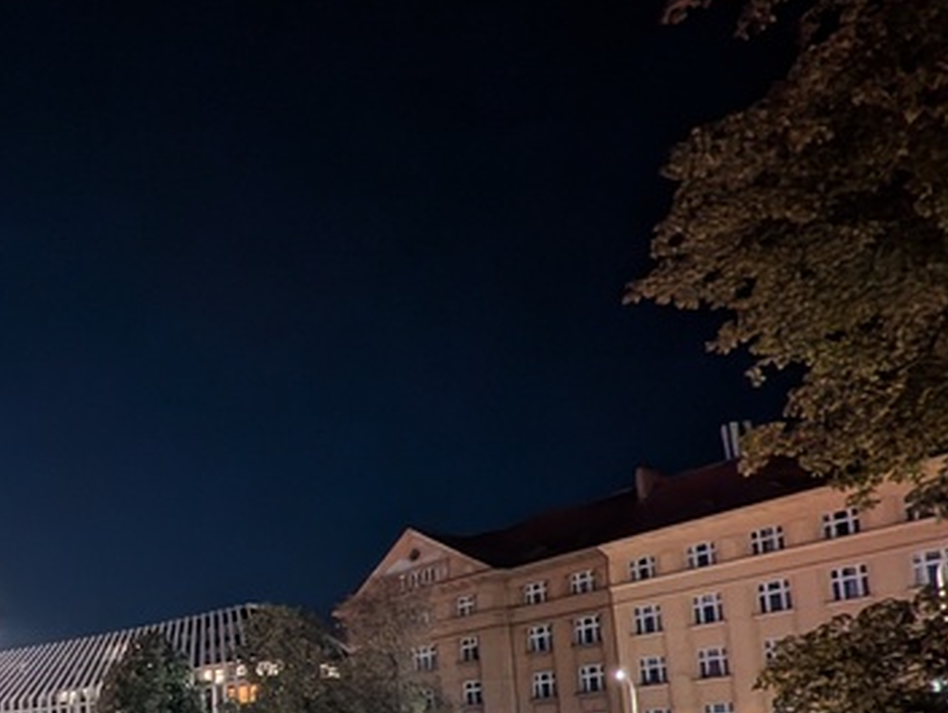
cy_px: 713
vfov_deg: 41.9
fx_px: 795
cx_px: -118
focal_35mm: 29
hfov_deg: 44.8
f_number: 1.7
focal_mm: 2.02
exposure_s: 1/11.8
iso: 518
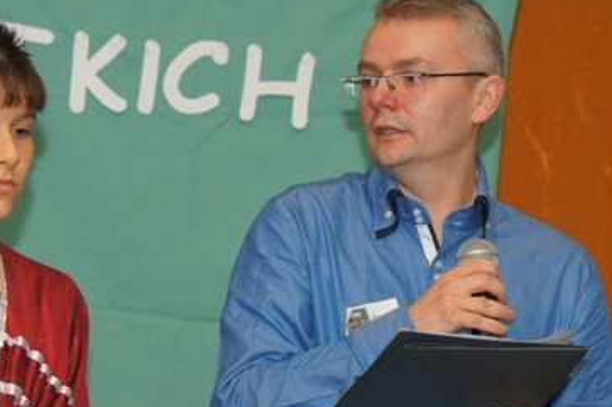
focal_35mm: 202
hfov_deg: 10.2
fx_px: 3431
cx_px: 237
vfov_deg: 6.8
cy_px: 225
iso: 1600
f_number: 5.6
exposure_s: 1/125
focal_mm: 75
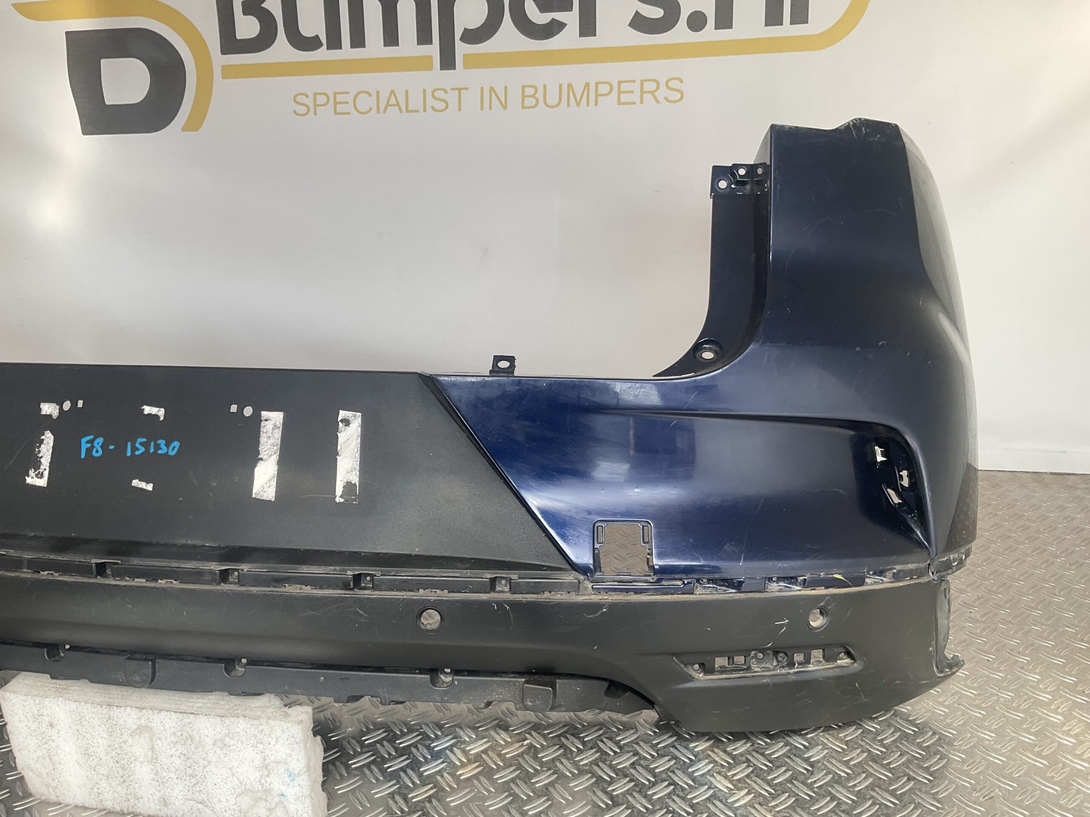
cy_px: 408
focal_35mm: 29
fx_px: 913
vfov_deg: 48.2
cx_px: 545
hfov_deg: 61.7
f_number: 1.8
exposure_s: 1/143
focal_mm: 3
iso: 16
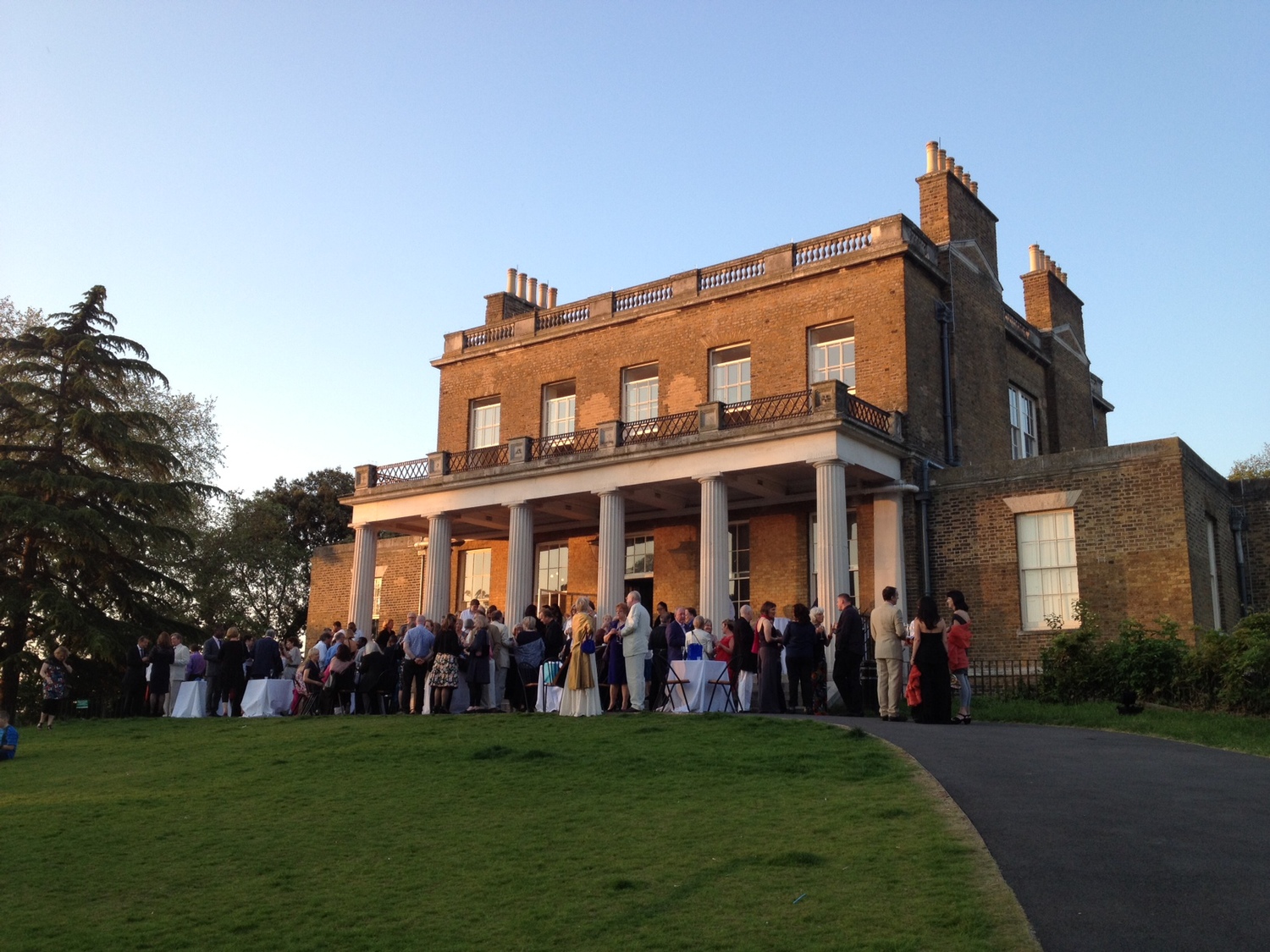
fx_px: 1284
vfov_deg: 40.7
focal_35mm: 35
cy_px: 476
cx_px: 635
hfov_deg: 52.6
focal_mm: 4.28
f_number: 2.4
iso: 64
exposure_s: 1/222
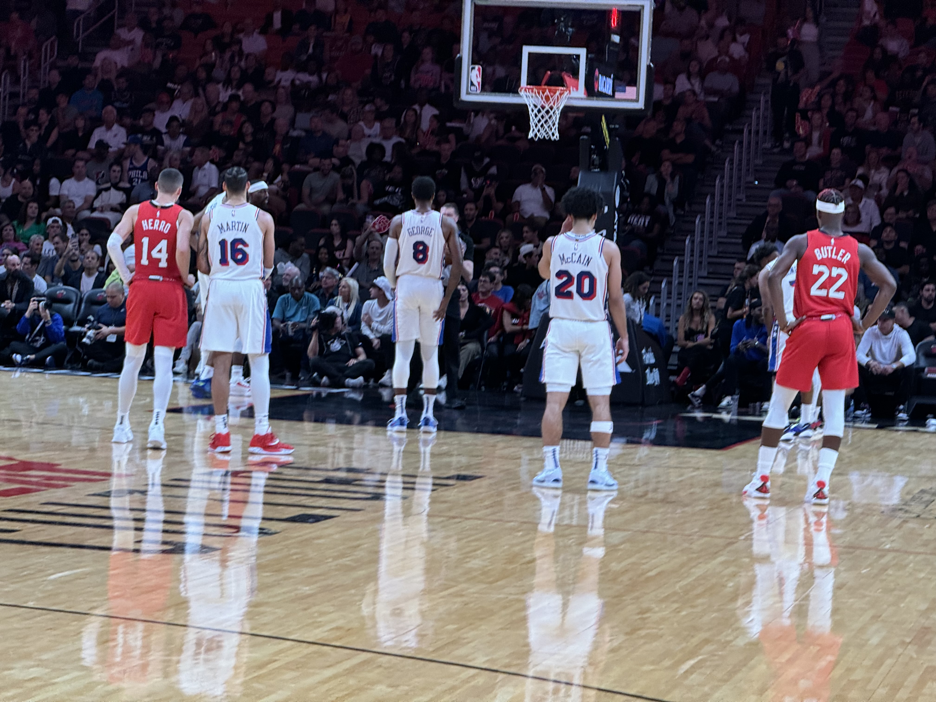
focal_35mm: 120
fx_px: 3245
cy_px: 351
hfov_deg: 16.4
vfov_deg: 12.3
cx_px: 468
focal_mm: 15.66
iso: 200
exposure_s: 1/107
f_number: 2.8
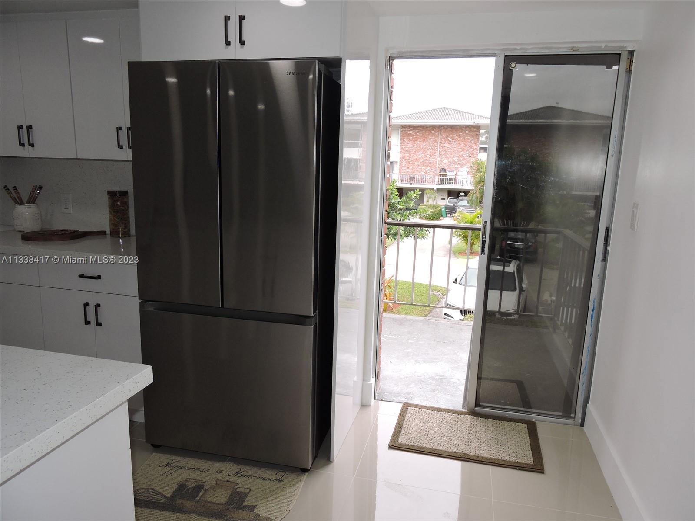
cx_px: 348
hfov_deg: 71.6
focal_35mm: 24
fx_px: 482
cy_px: 260
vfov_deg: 56.8
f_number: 3.3
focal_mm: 4.3
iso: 100
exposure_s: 1/160
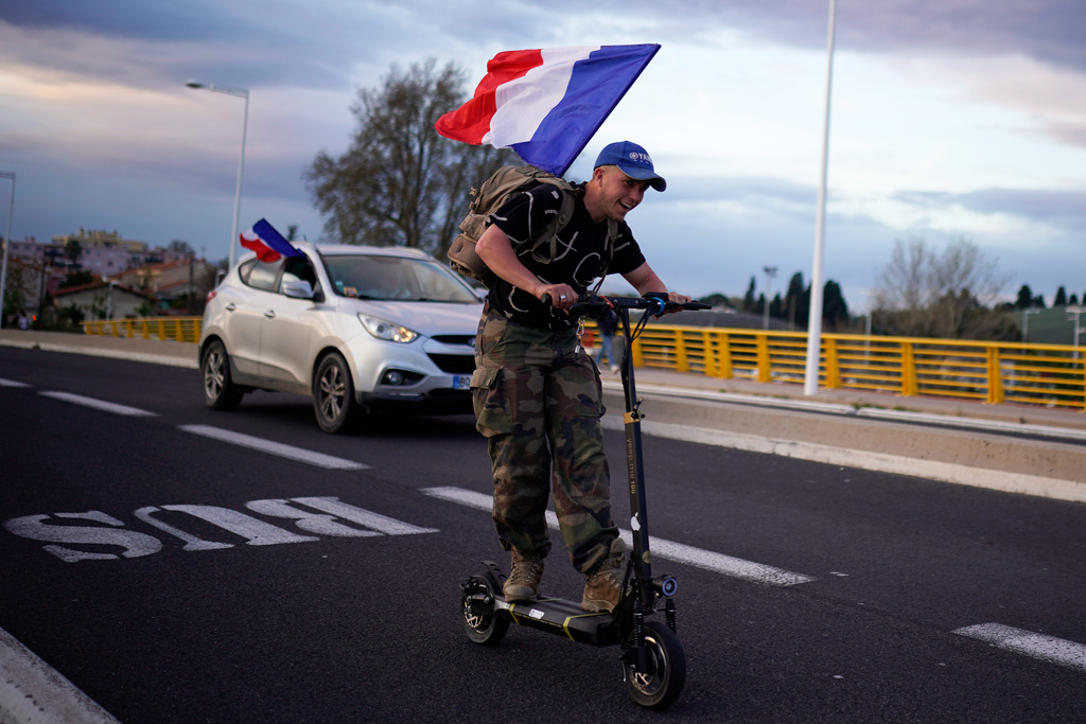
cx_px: 543
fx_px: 1056
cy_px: 362
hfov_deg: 54.4
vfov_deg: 37.9
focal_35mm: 35
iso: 100
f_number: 1.4
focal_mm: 35
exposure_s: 1/800
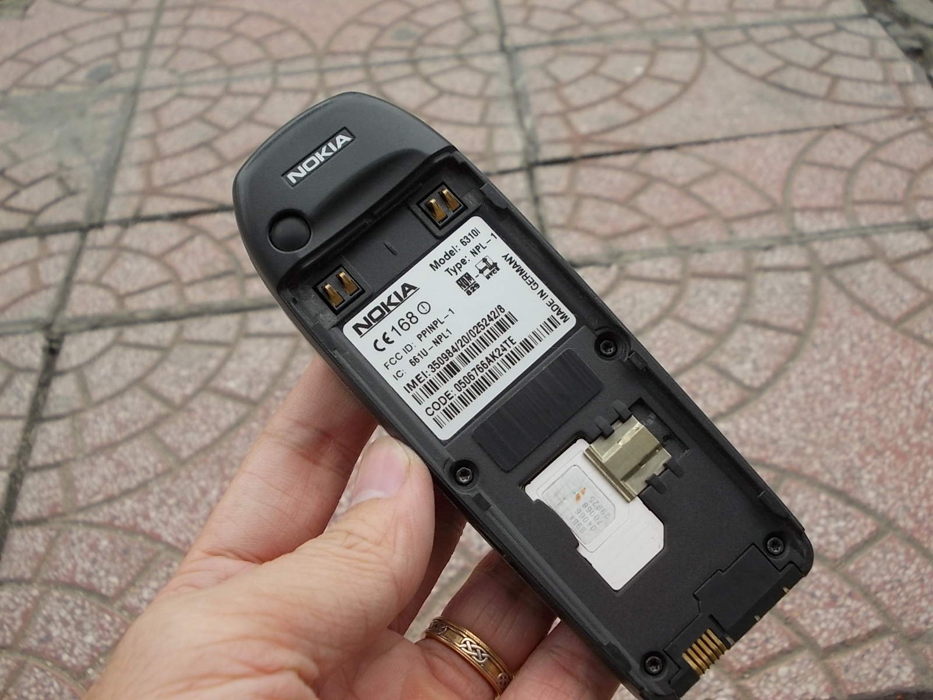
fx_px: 1159
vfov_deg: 33.6
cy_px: 350
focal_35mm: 43
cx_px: 466
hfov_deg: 43.9
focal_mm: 6.1
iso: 80
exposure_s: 1/250
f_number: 3.3
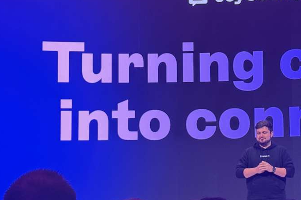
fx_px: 953
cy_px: 88
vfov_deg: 12.0
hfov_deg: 17.7
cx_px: 269
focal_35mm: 114
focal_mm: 6.76
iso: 200
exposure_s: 1/50
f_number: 1.78
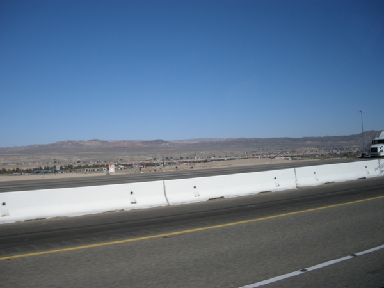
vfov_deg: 38.7
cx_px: 192
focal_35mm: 37
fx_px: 410
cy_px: 144
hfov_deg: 50.1
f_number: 2.8
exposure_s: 1/583
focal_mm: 7.9
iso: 64
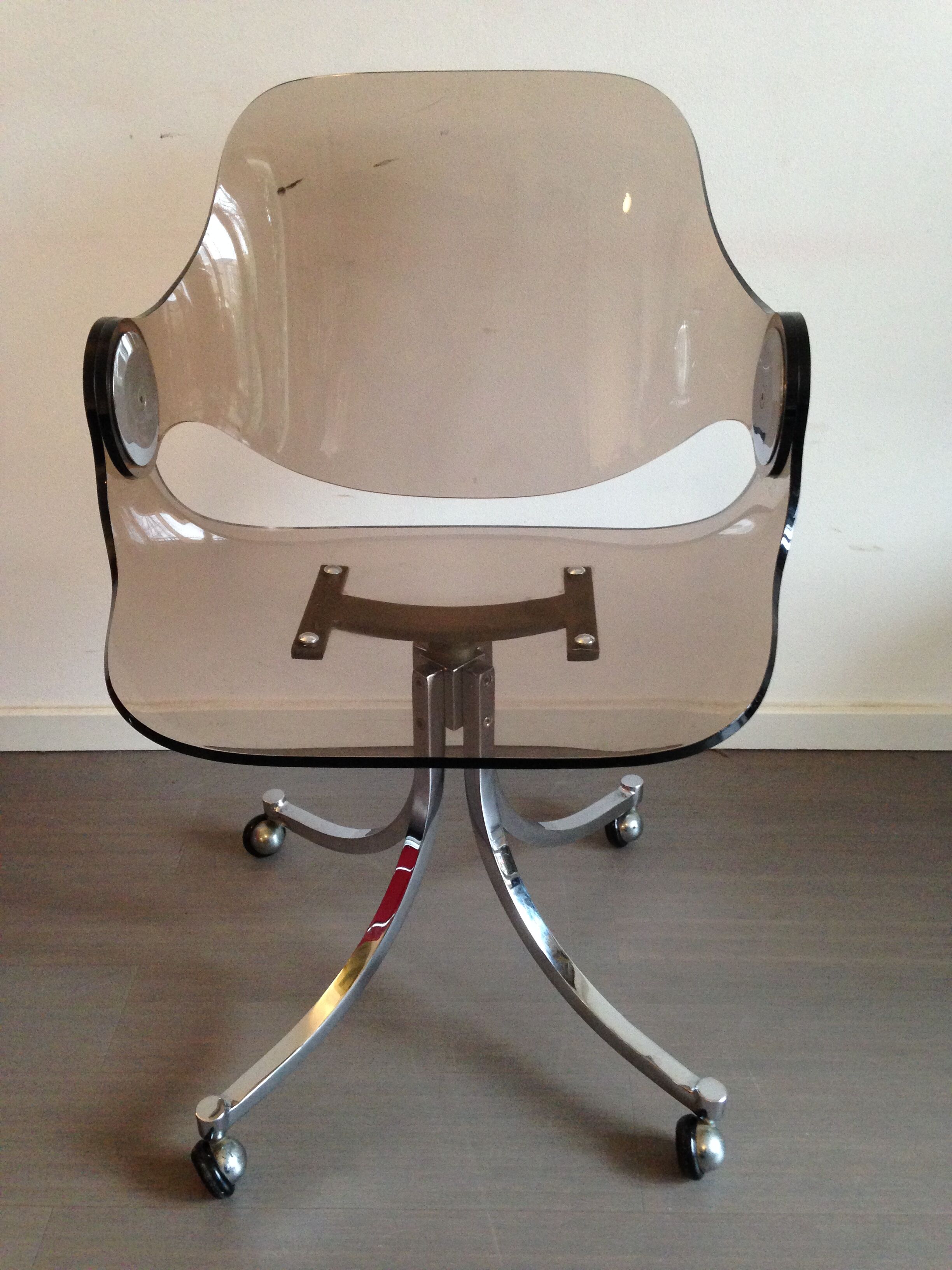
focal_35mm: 33
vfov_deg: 55.4
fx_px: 1210
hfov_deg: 42.9
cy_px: 635
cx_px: 476
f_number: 2.4
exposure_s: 1/20
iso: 250
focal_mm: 4.12
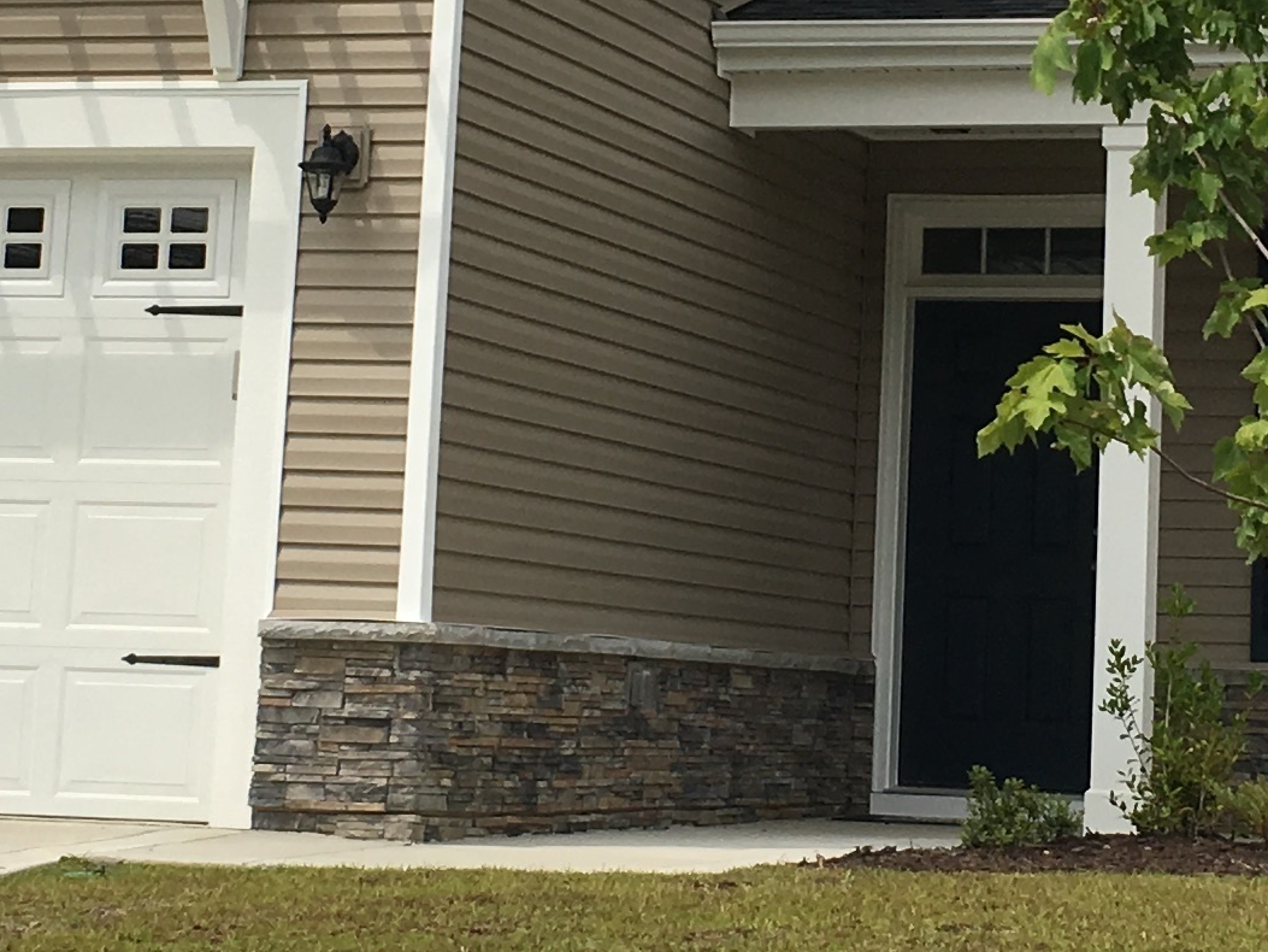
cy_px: 110
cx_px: 883
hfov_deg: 17.7
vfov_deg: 13.2
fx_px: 4066
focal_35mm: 111
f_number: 2.2
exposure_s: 1/3077
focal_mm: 4.15
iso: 25
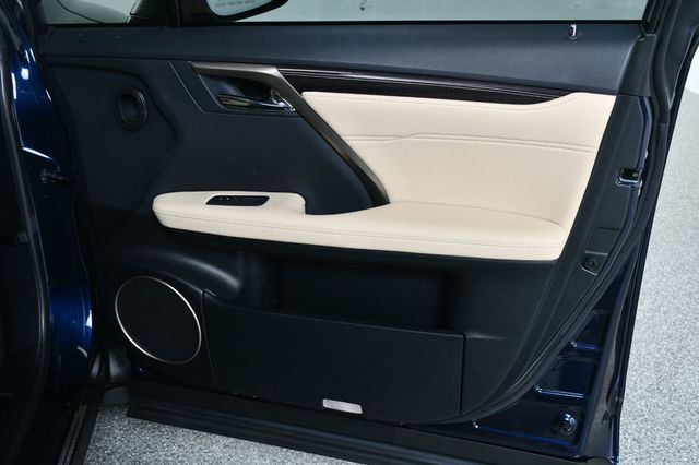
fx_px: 757
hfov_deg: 49.6
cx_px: 350
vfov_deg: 34.2
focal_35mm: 39
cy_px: 232
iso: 100
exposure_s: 1/160
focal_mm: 26
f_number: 6.3
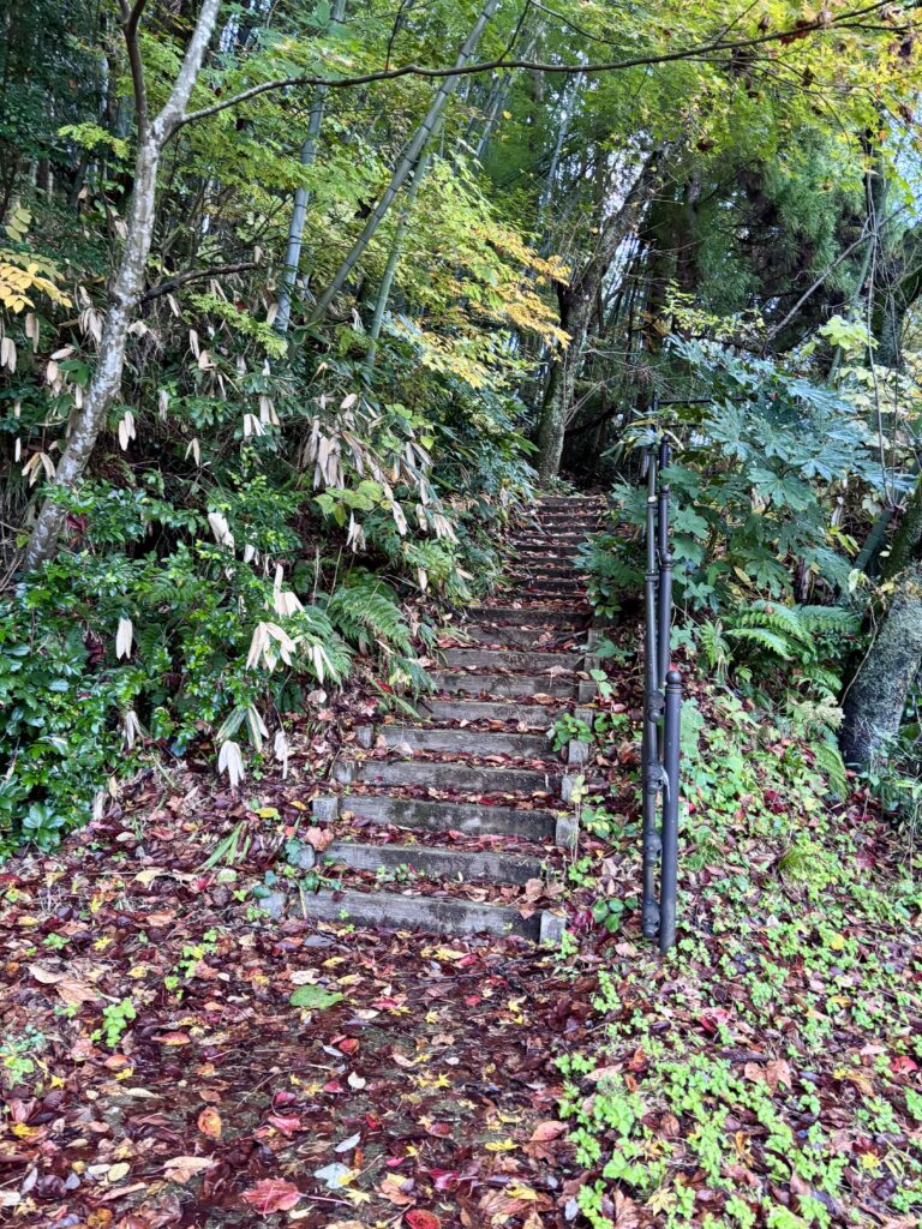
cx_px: 461
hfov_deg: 53.1
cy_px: 614
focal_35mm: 26
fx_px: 923
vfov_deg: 67.3
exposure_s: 1/60
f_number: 1.6
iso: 320
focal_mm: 5.96
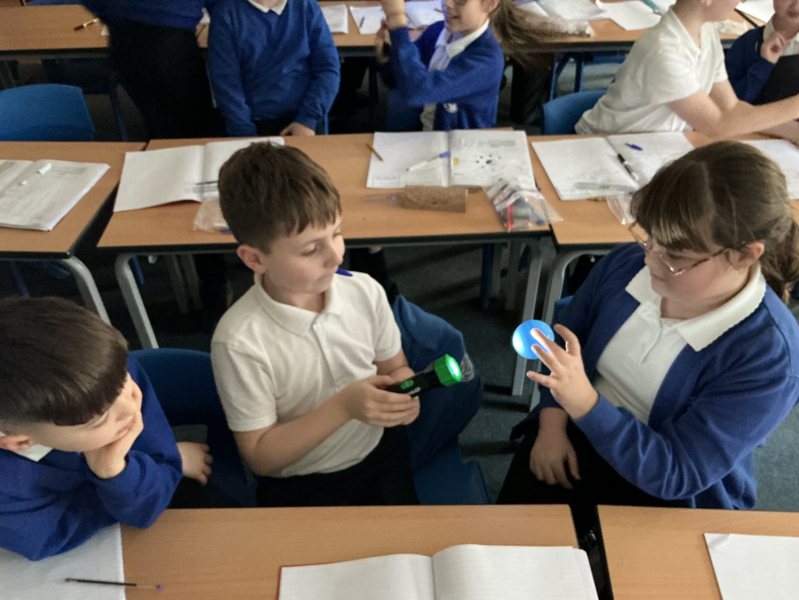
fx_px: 669
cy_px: 300
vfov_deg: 48.2
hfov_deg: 61.7
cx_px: 400
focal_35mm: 29
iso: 500
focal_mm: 3
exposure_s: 1/20
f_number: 1.8
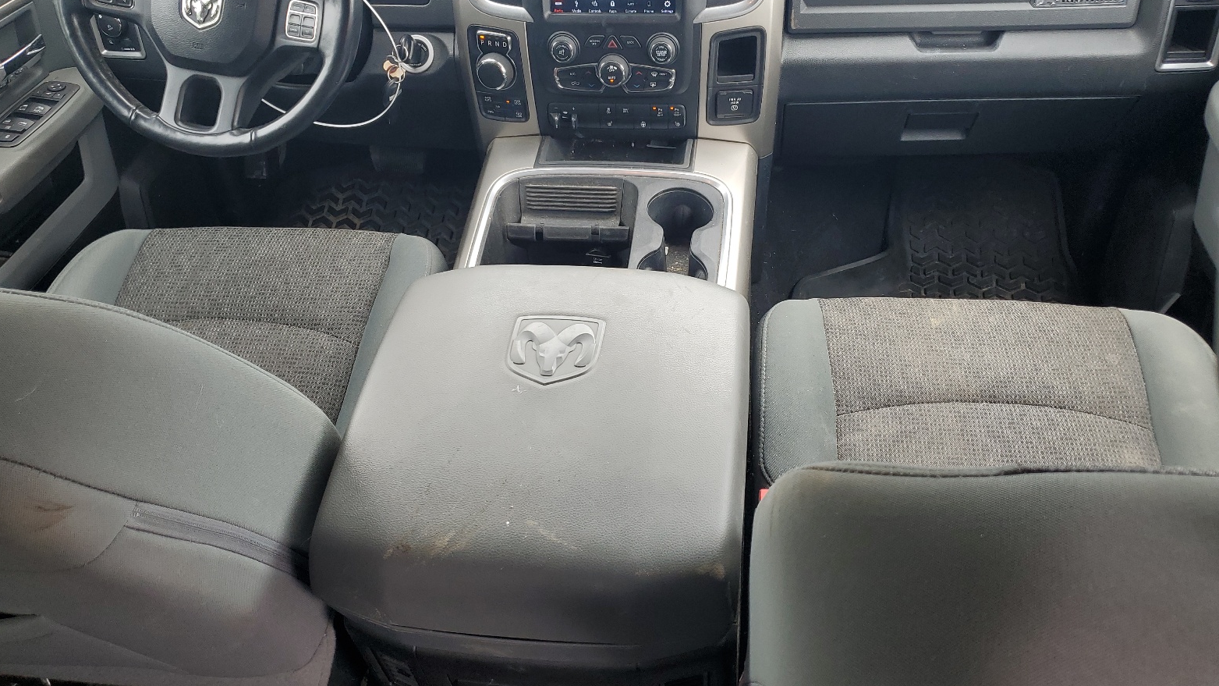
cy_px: 282
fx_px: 937
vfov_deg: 40.0
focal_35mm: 29
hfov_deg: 66.1
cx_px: 614
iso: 50
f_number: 1.5
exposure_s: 1/139
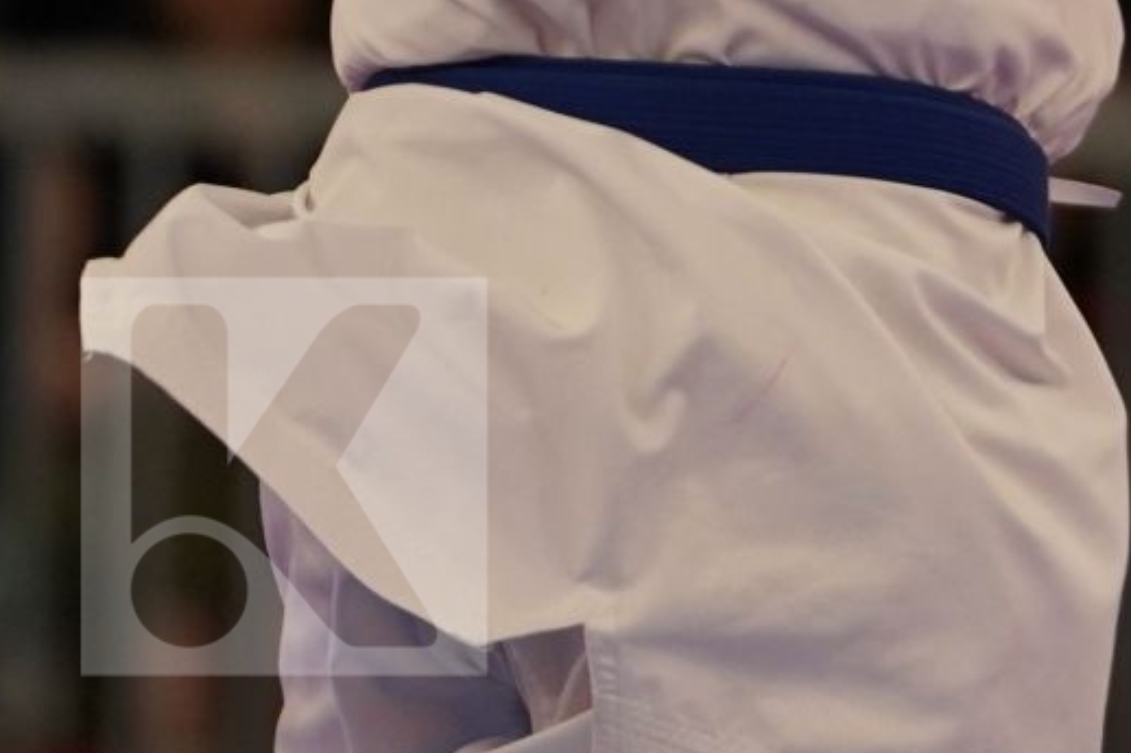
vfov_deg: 1.3
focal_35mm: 1042
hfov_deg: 2.0
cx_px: 1764
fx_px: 32724
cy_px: -299
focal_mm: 200
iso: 1250
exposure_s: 1/1000
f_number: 2.8
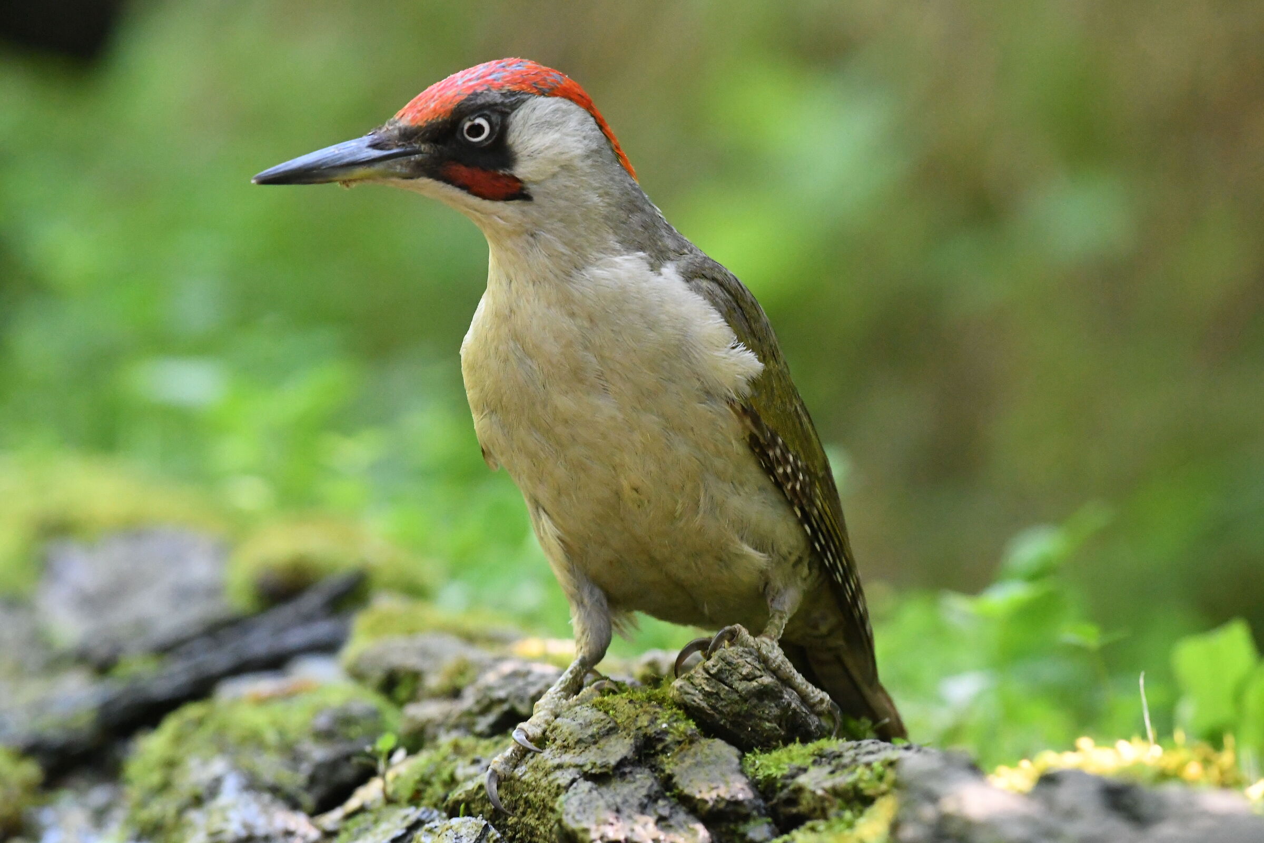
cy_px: 422
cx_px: 632
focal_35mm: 450
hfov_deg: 4.6
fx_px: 15799
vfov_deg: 3.1
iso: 8000
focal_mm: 300
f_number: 5.6
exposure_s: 1/160
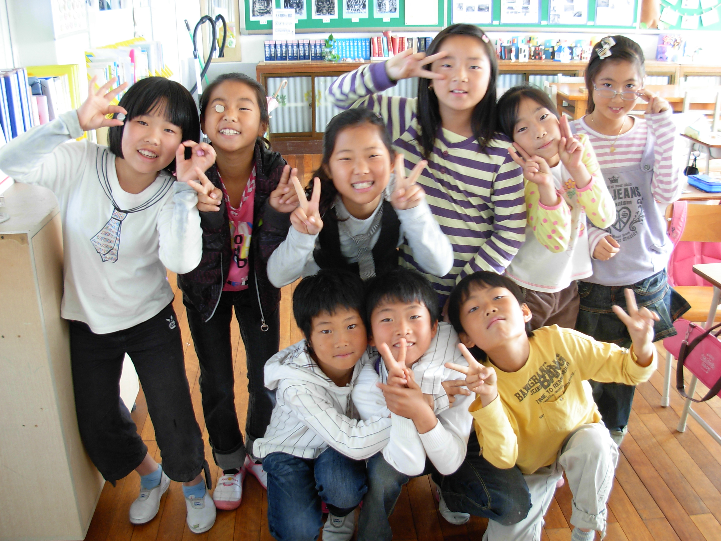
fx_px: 791
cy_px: 270
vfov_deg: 37.7
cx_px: 360
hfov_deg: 49.0
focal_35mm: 38
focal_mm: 6.3
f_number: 2.9
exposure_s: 1/14.2
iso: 79
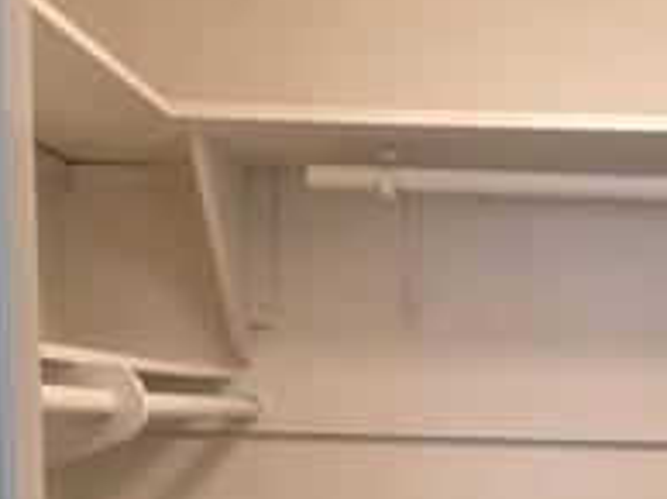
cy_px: 633
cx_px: 588
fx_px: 1463
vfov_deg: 18.2
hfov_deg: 25.0
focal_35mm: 76
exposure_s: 1/120
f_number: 1.7
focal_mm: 6.3
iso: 640
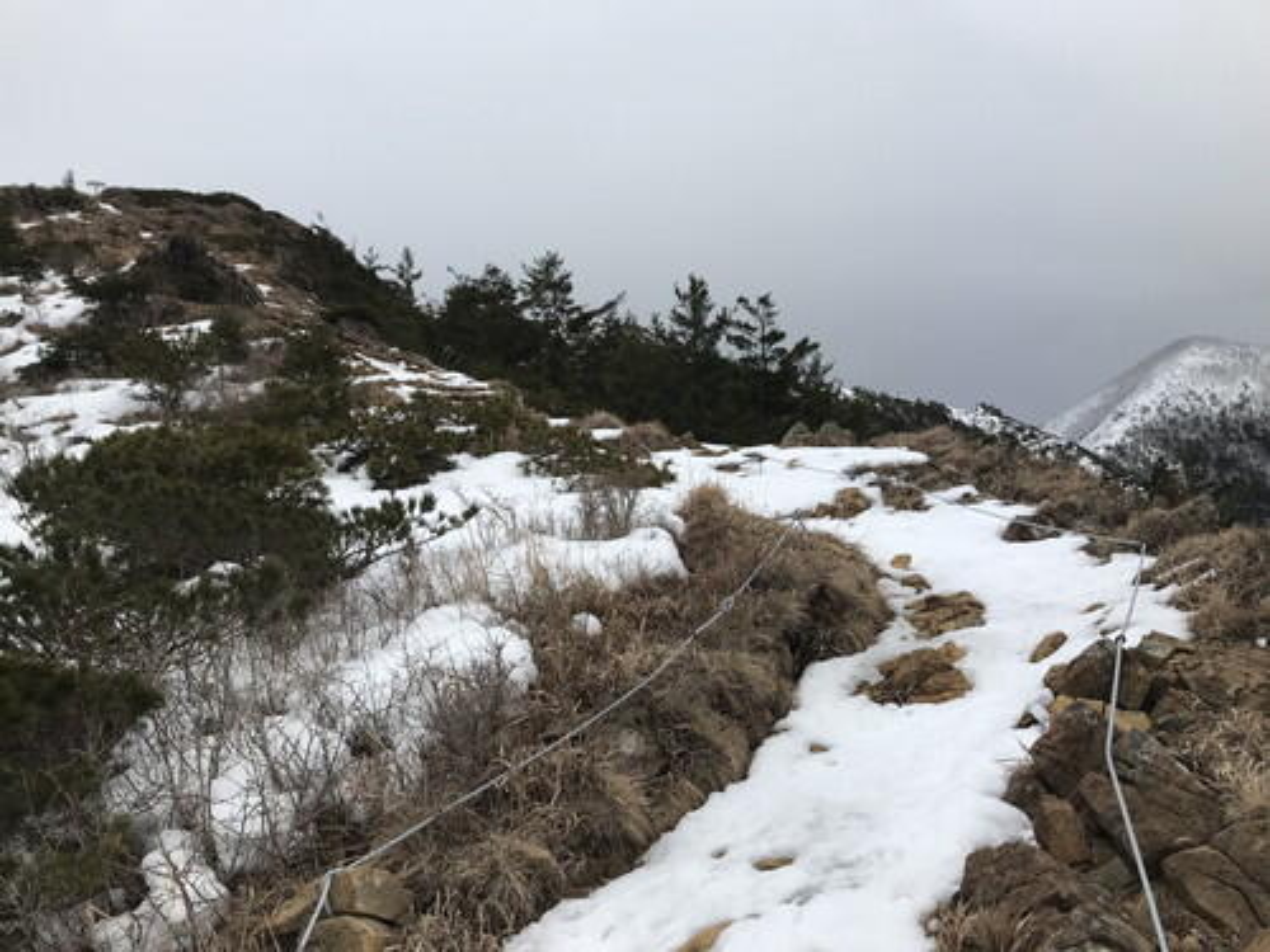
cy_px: 476
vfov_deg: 49.7
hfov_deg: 63.4
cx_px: 635
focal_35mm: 28
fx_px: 1027
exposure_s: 1/1808
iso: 20
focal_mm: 3.99
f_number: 1.8
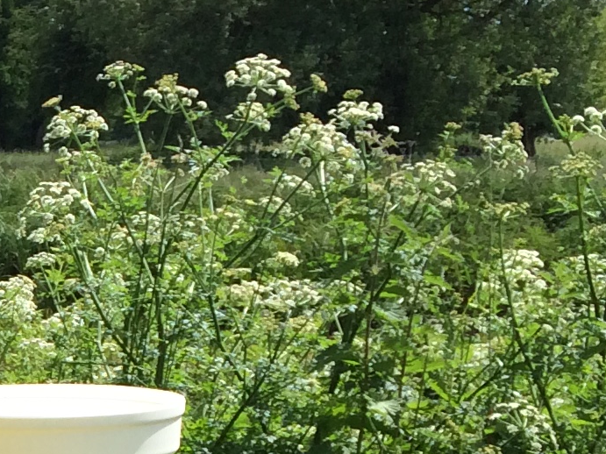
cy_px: 817
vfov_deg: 10.2
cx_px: -602
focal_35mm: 137
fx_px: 2398
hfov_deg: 12.6
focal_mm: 4.15
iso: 32
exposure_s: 1/1172
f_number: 2.2
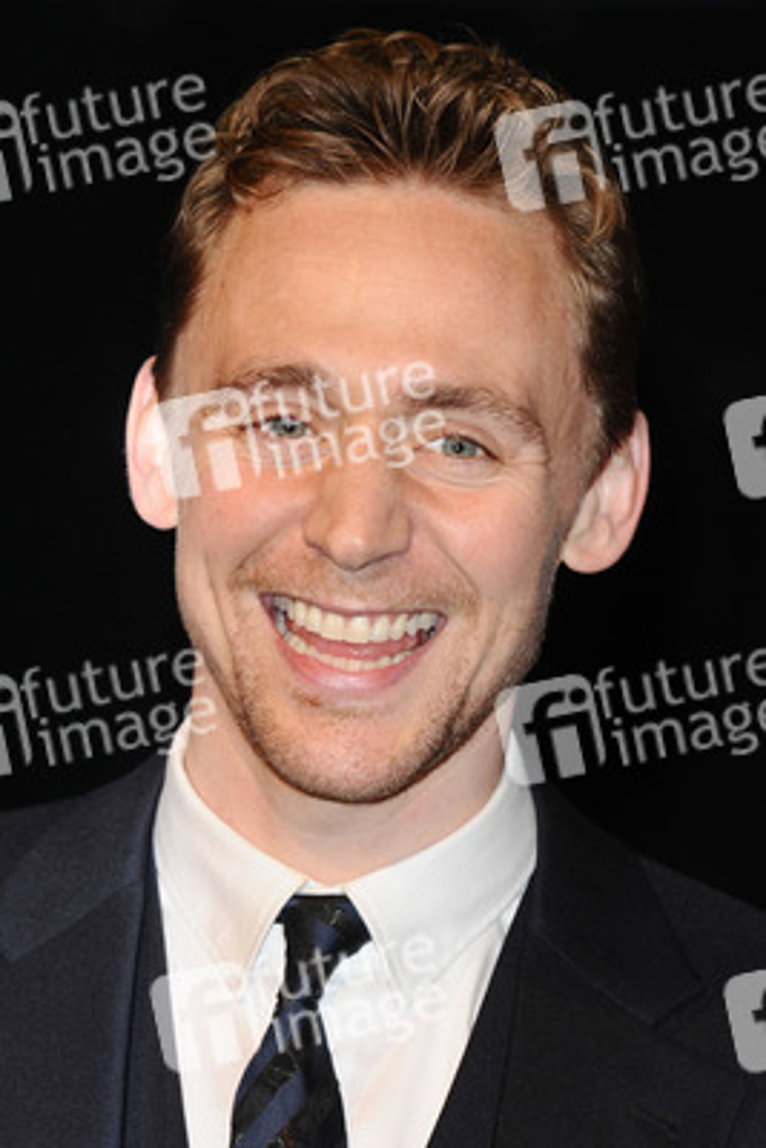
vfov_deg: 8.3
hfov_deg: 5.6
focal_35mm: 248
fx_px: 7892
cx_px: 383
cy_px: 574
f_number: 4.5
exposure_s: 1/200
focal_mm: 165
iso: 320
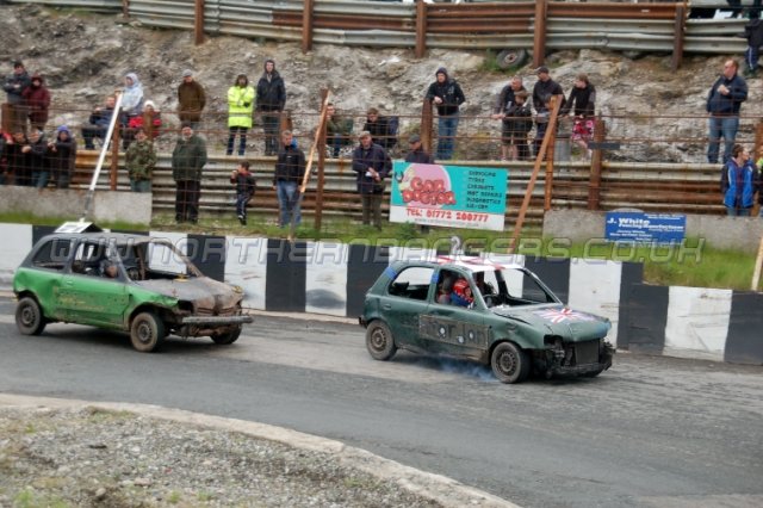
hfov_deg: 24.6
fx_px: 1748
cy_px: 254
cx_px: 382
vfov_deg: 16.5
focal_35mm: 82
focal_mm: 55
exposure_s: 1/500
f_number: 5.3
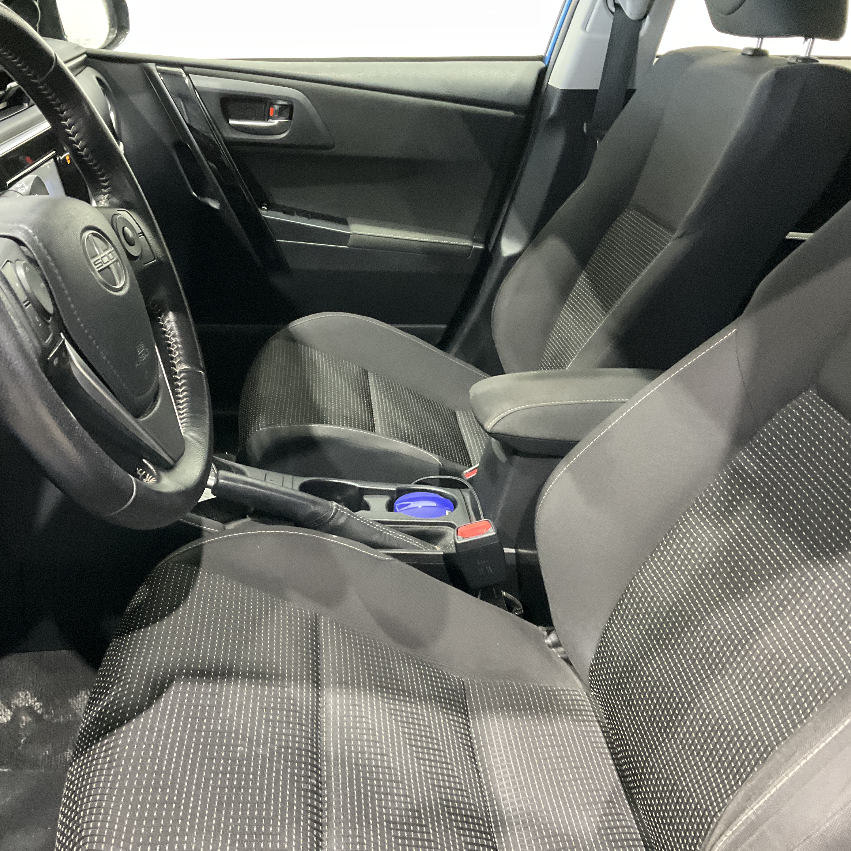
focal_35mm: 35
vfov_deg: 47.2
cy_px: 434
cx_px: 376
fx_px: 973
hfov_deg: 47.1
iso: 500
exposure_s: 1/24
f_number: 1.8
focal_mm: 3
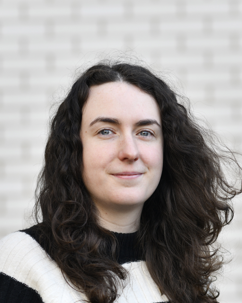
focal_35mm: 191
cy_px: 206
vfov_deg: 10.1
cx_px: 127
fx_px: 1710
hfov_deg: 8.1
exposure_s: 1/320
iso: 125
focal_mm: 85
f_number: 2.8
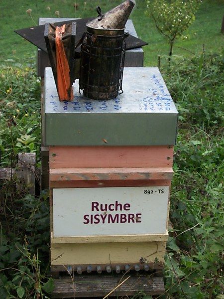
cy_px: 150
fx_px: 664
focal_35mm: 77
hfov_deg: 19.1
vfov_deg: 25.3
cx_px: 112
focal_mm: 13.7
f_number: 4.6
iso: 80
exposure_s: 1/80
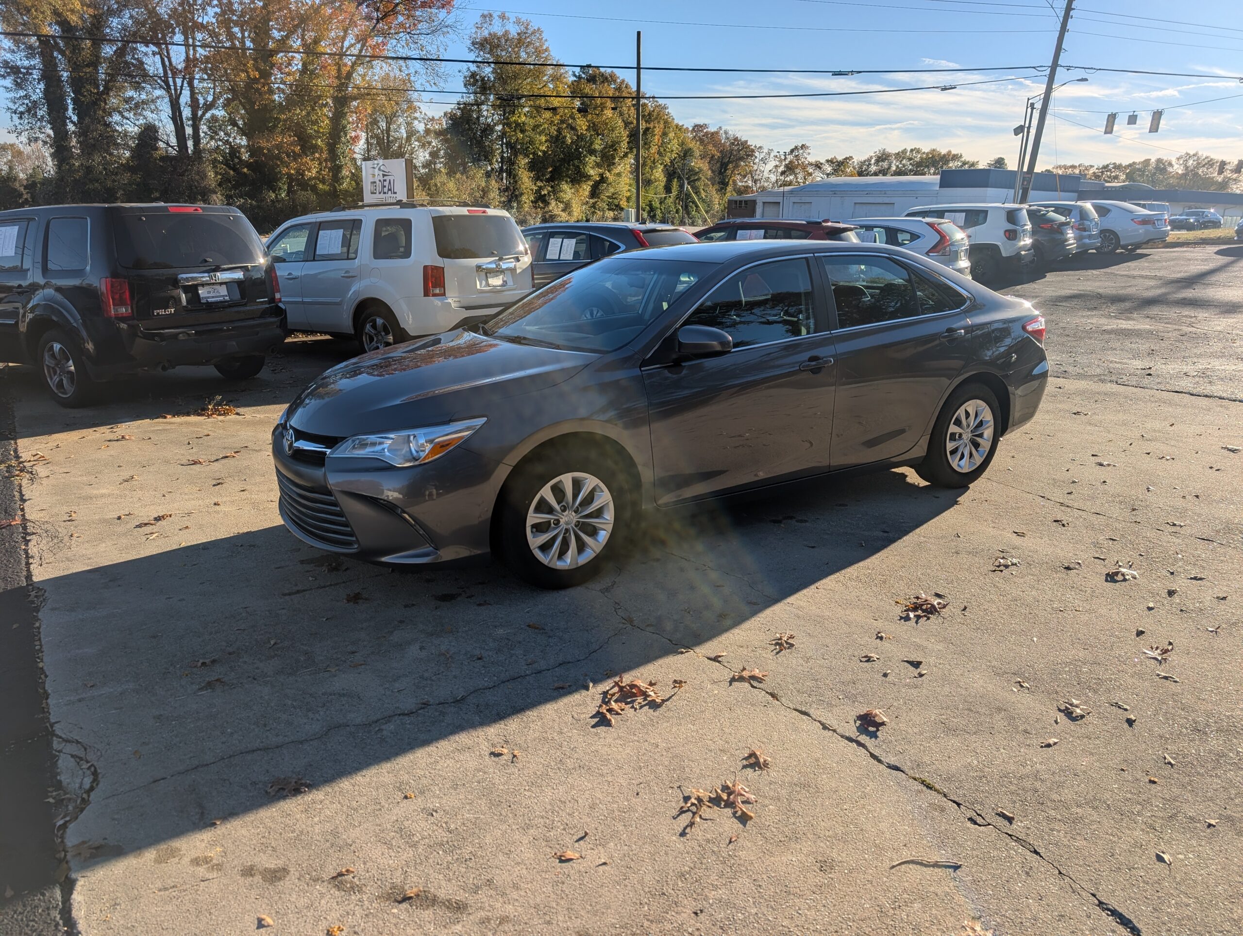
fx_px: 863
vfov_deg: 56.9
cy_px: 468
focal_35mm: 24
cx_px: 622
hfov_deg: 71.5
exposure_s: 1/1250
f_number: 1.68
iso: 20
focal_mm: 6.9
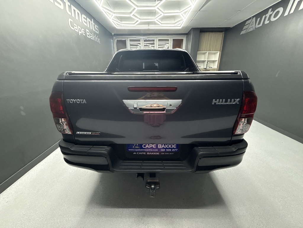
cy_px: 114
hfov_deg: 102.1
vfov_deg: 85.7
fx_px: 123
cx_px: 152
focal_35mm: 14
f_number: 2.2
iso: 250
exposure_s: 1/50
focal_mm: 2.22
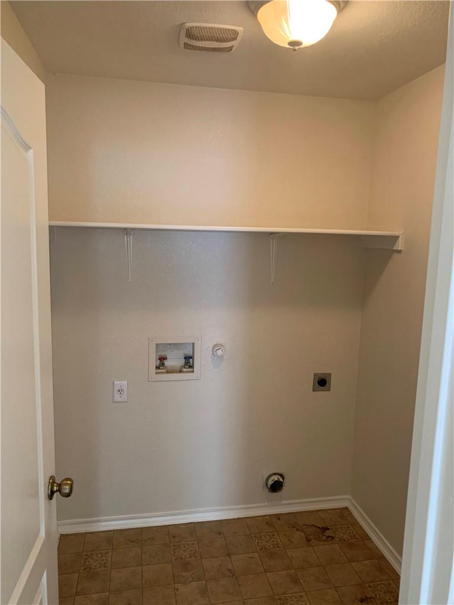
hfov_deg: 53.1
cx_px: 227
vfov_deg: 67.3
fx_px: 455
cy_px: 302
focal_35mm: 26
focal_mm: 4.25
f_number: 1.8
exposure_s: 1/40
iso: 320
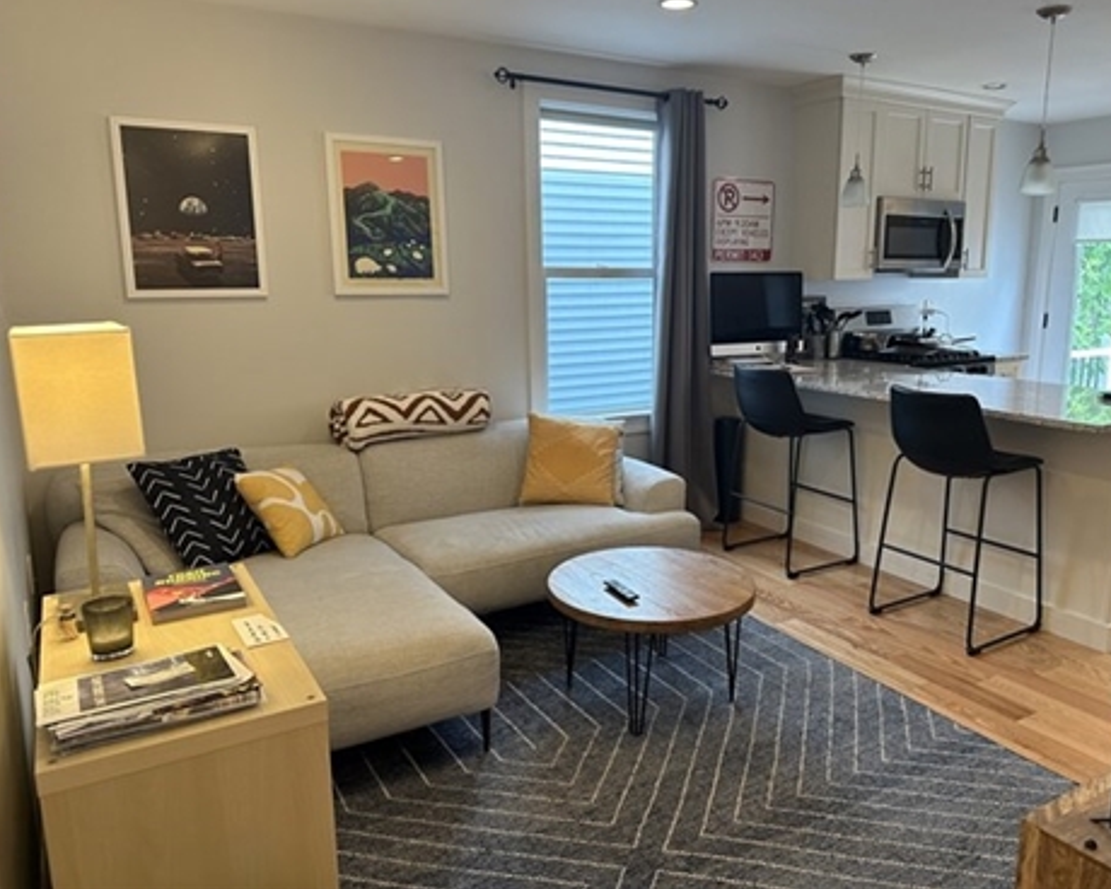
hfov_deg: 65.9
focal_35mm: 26
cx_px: 600
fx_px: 855
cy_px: 429
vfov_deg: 54.9
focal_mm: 6.86
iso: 200
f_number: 1.78
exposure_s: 1/120
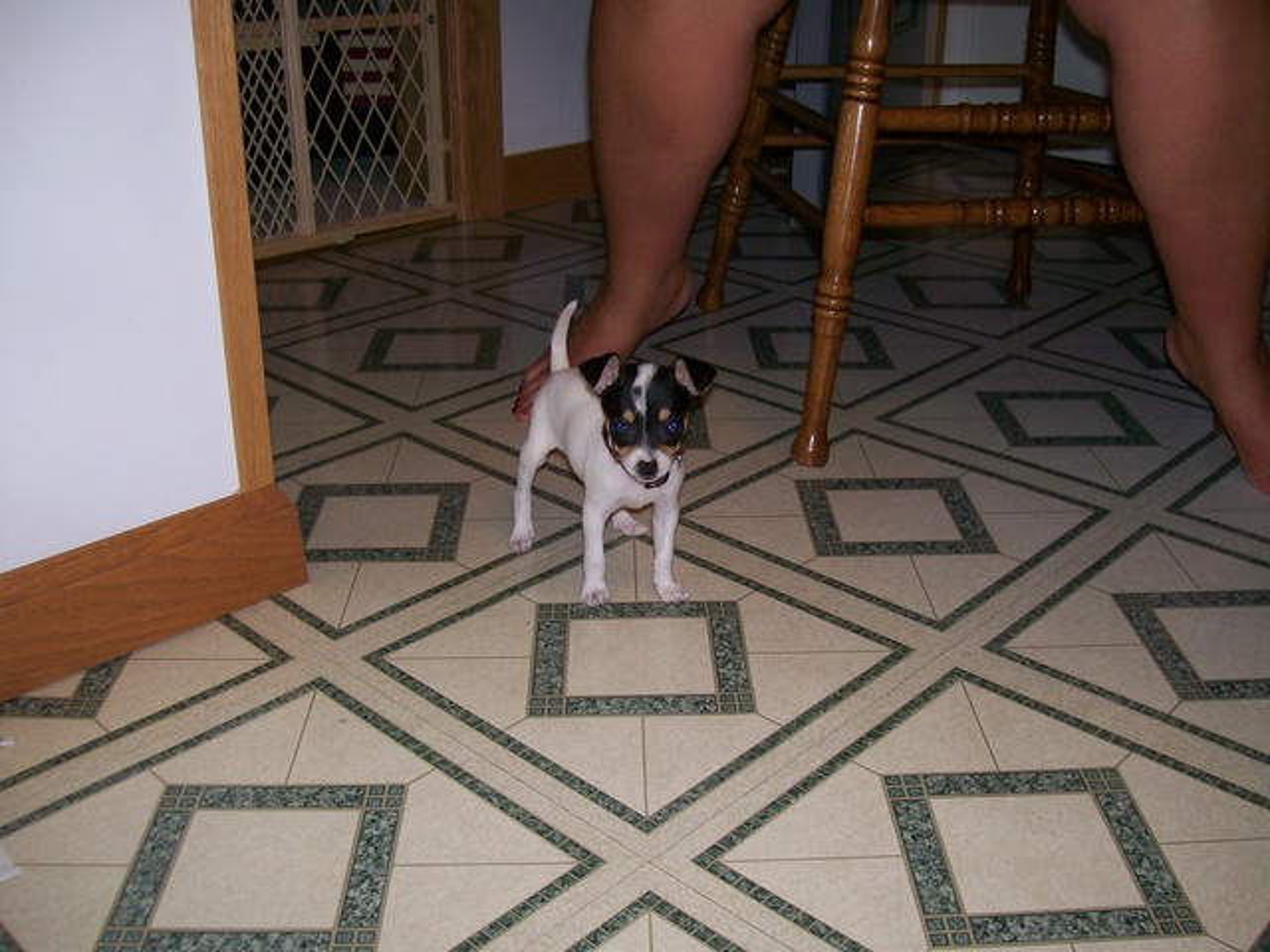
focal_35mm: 36
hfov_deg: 51.4
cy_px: 476
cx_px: 635
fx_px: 1321
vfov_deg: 39.7
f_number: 2.7
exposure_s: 1/64
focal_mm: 6
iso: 80
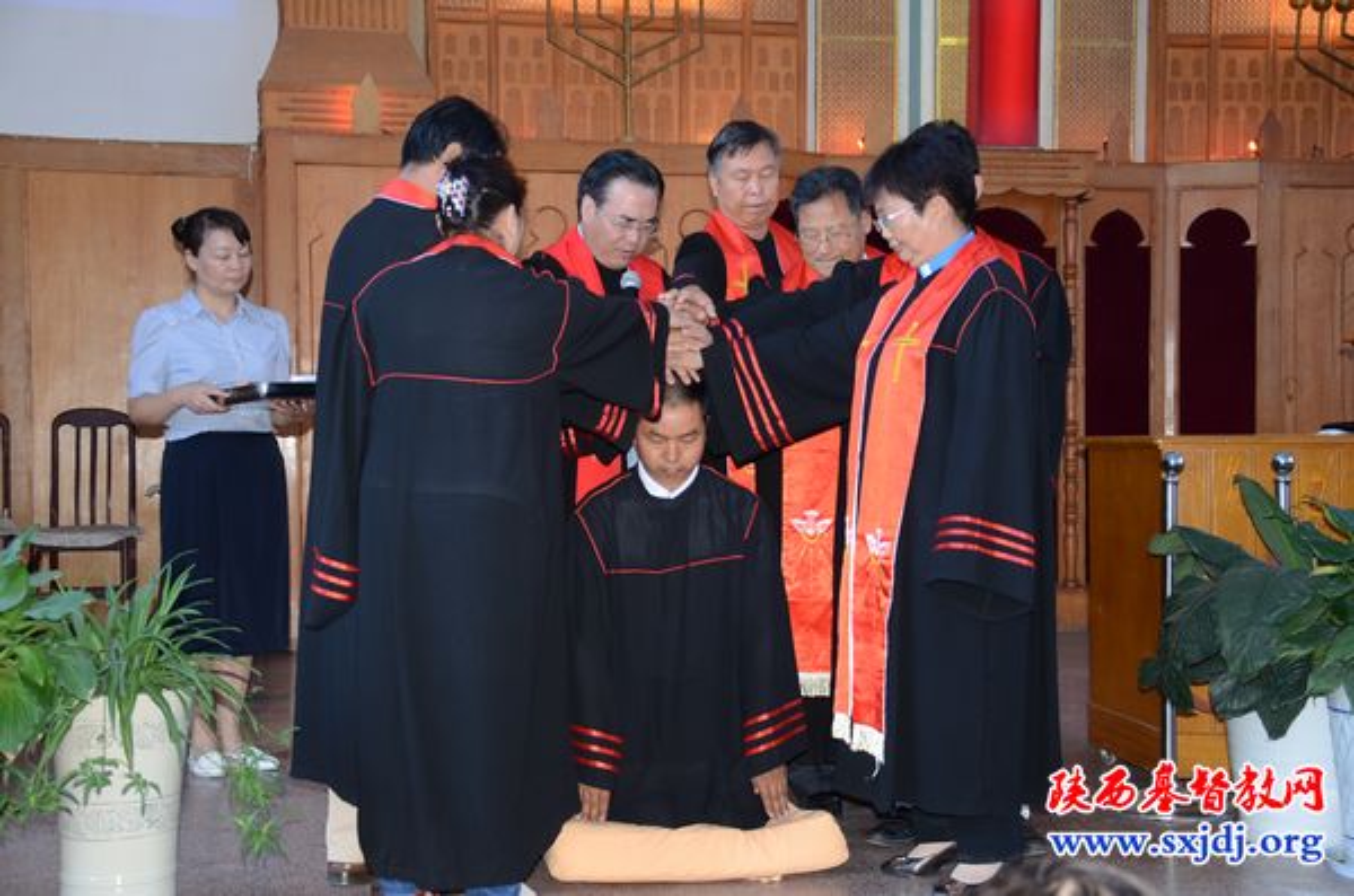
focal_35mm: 52
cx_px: 677
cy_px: 448
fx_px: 1970
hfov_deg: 37.9
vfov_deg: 25.6
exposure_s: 1/60
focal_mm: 35
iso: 640
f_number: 4.5
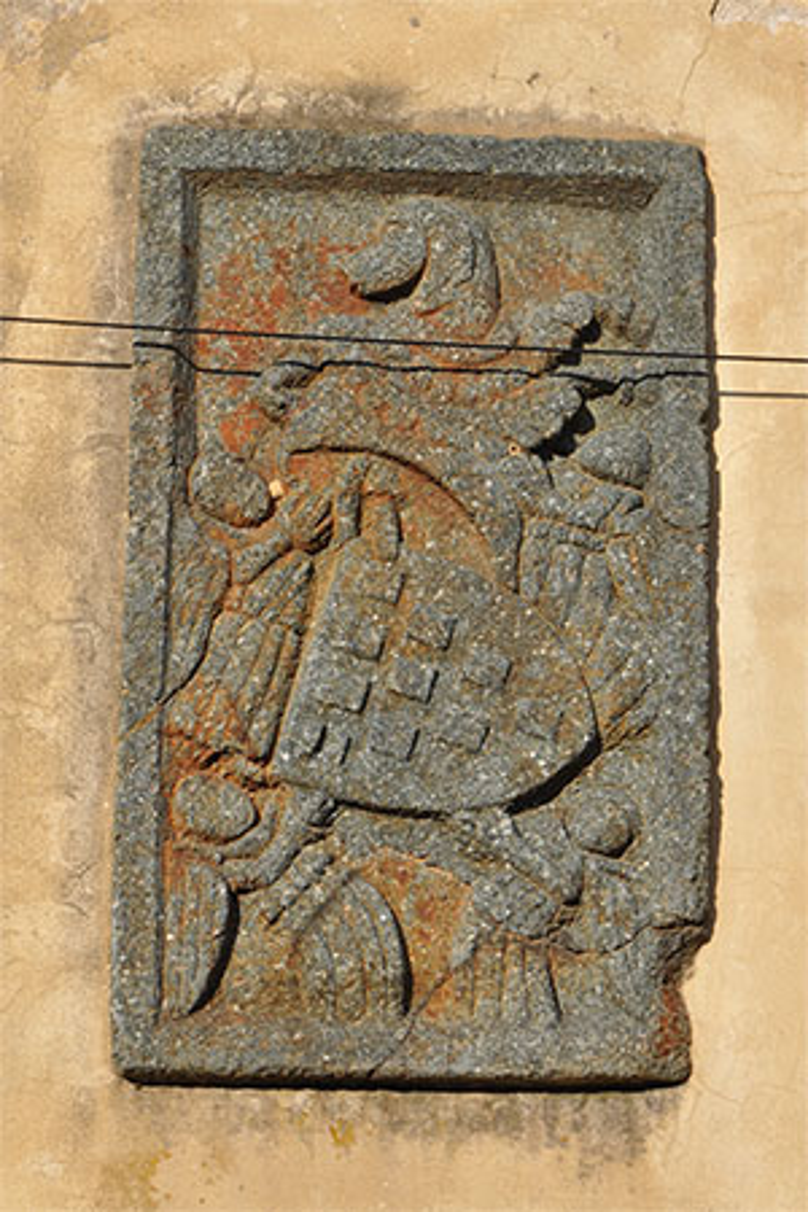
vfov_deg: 19.5
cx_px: 404
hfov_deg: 13.0
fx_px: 3535
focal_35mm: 105
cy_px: 606
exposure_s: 1/400
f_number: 9
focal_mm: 70
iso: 200
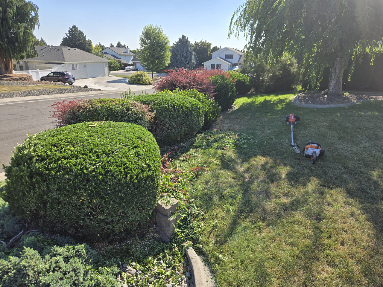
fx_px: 254
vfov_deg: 58.9
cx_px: 192
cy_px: 144
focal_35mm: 23
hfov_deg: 73.9
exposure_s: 1/1533
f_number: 1.8
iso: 25
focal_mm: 5.4
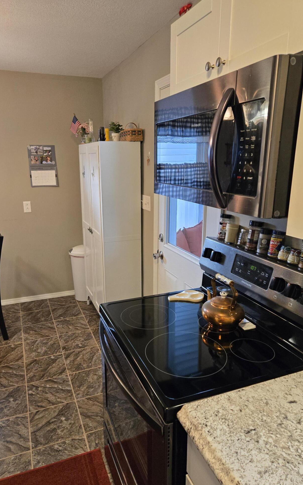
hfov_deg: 49.2
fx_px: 330
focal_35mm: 25
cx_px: 133
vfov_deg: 72.5
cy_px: 243
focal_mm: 5.4
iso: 320
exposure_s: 1/120
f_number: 1.8
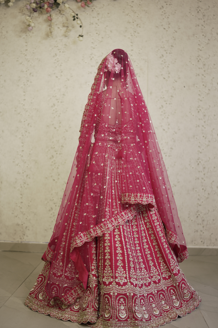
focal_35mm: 39
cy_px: 157
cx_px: 115
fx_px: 354
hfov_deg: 34.2
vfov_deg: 49.5
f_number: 1.4
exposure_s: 1/200
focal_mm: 35
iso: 125
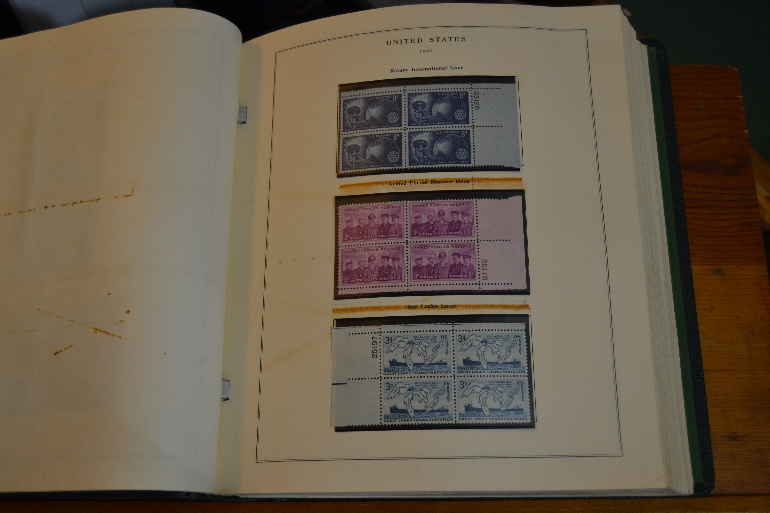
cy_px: 256
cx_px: 385
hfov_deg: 49.6
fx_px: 834
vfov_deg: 34.2
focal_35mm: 39
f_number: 4
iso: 800
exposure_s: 1/60
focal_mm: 26
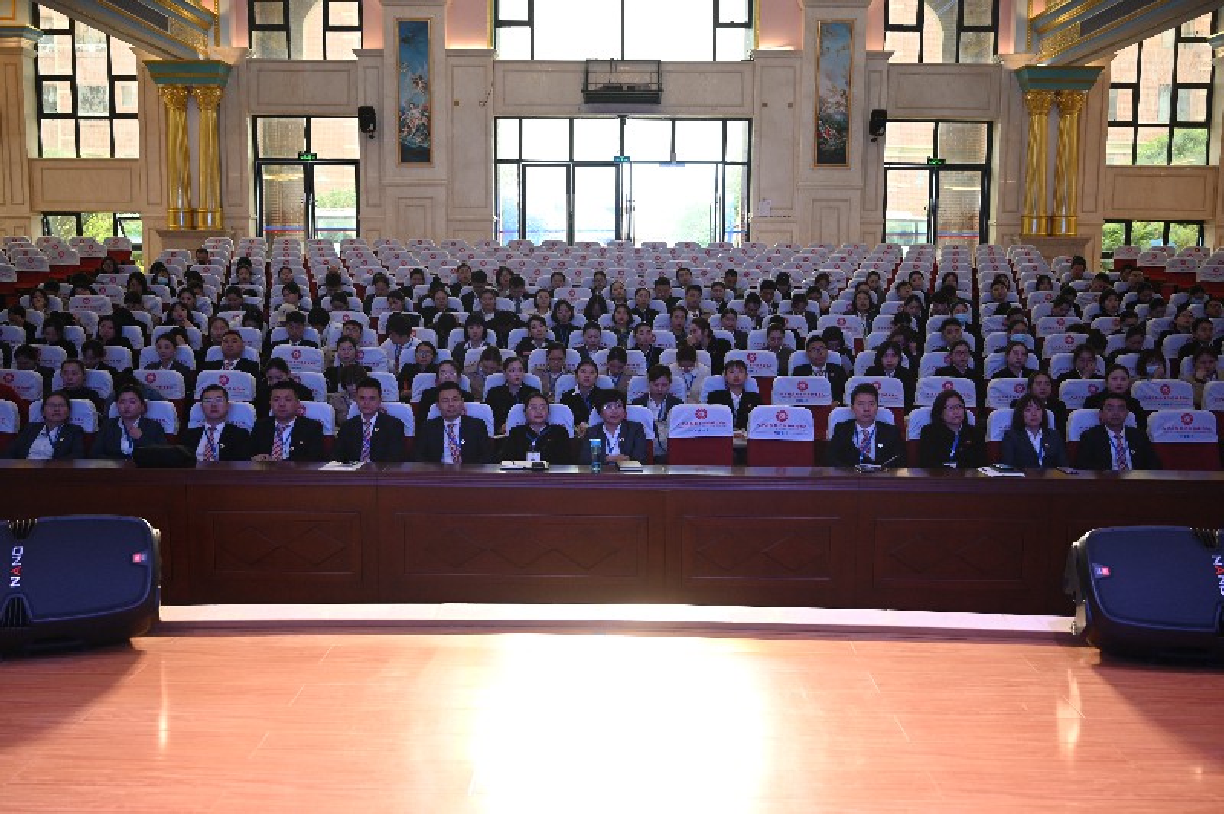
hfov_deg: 55.1
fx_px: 1172
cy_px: 407
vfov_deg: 38.3
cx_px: 612
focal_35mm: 34
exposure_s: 1/100
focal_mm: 34.5
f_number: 4
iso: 640
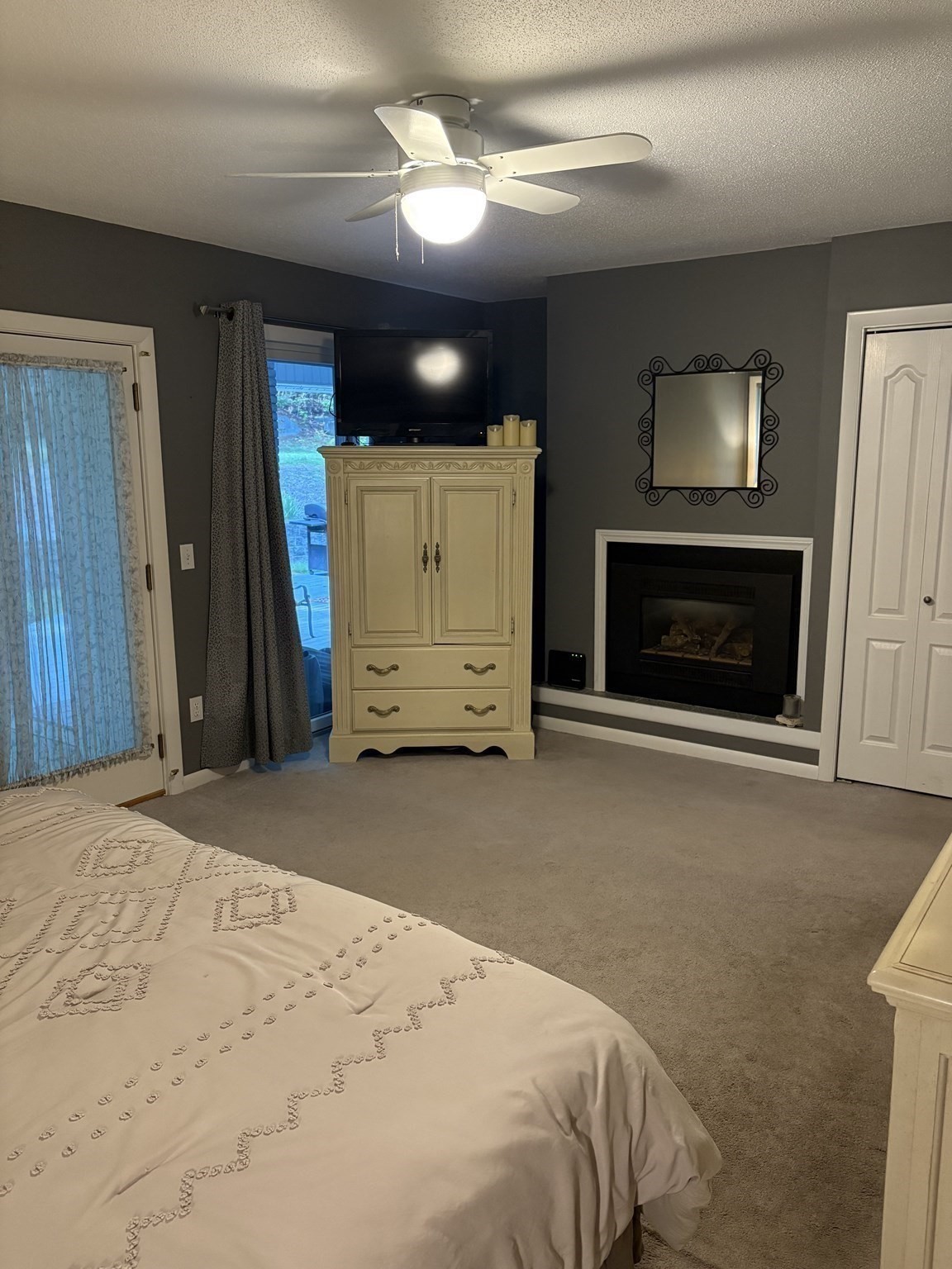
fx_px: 953
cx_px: 476
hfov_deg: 53.1
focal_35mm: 26
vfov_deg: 67.3
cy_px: 634
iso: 400
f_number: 1.6
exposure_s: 1/60
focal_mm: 5.96
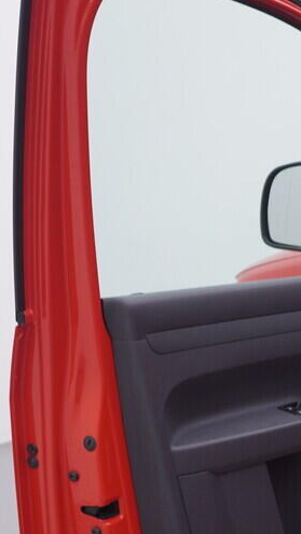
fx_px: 1105
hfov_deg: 14.3
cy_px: 321
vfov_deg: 27.1
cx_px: 482
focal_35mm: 78
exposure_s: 1/60
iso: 125
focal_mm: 24
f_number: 3.5
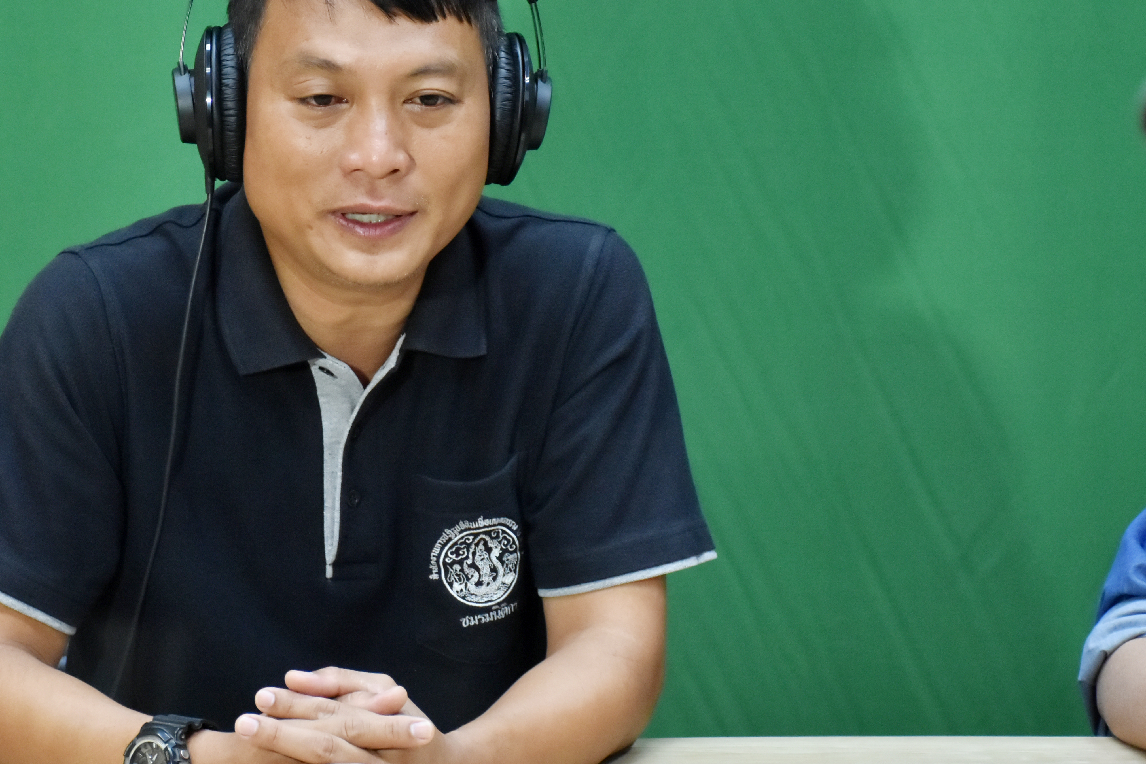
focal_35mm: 138
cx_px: 364
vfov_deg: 9.9
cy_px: 366
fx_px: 4393
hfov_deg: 14.8
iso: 1100
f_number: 5
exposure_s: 1/250
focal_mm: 62
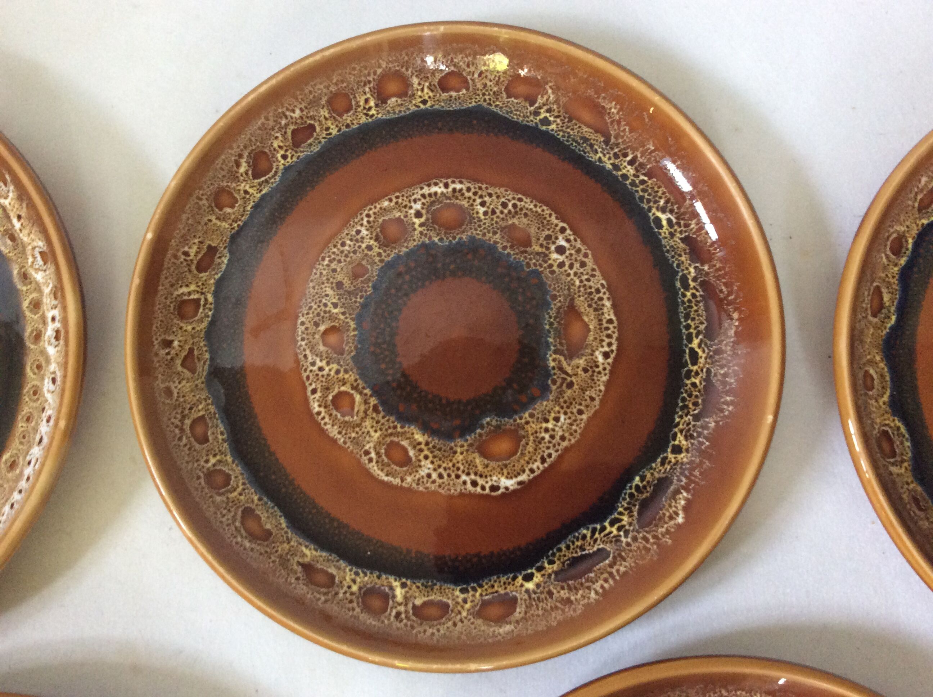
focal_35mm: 32
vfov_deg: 44.1
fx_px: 861
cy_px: 348
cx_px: 466
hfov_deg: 56.9
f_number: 2.4
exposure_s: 1/25
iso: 160
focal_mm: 3.3
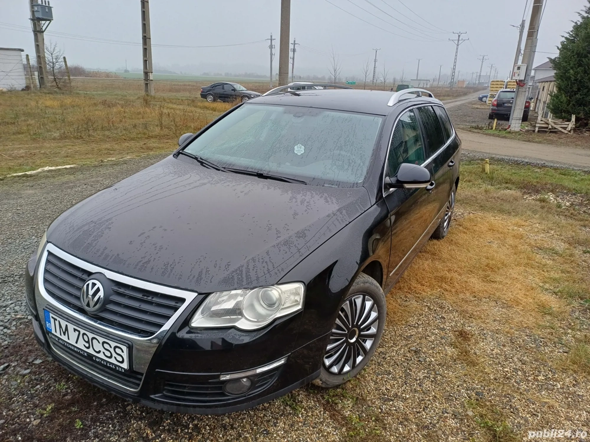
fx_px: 426
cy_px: 221
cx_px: 295
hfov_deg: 69.4
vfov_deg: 54.9
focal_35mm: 25
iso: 50
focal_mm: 4.65
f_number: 1.8
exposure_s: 1/100
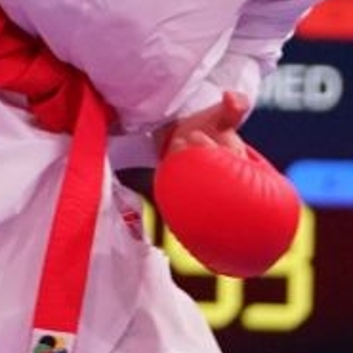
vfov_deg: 1.3
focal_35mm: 1378
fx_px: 15898
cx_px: -324
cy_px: -351
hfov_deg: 1.3
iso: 4000
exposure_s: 1/1000
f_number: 2.8
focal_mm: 167
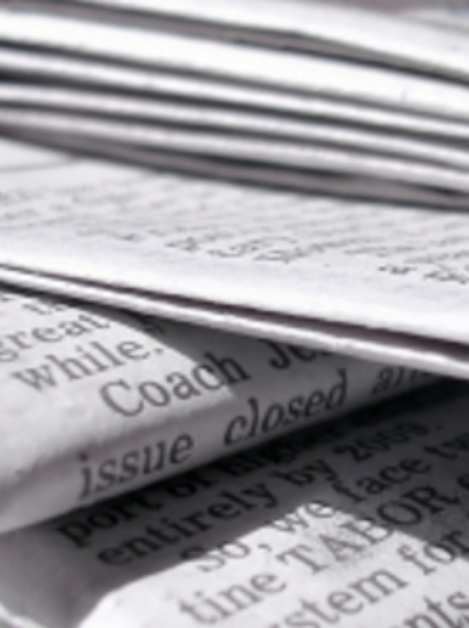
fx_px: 1485
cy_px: 321
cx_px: 488
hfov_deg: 17.5
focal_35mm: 82
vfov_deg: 23.9
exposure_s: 1/378
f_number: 2.8
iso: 100
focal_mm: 5.8
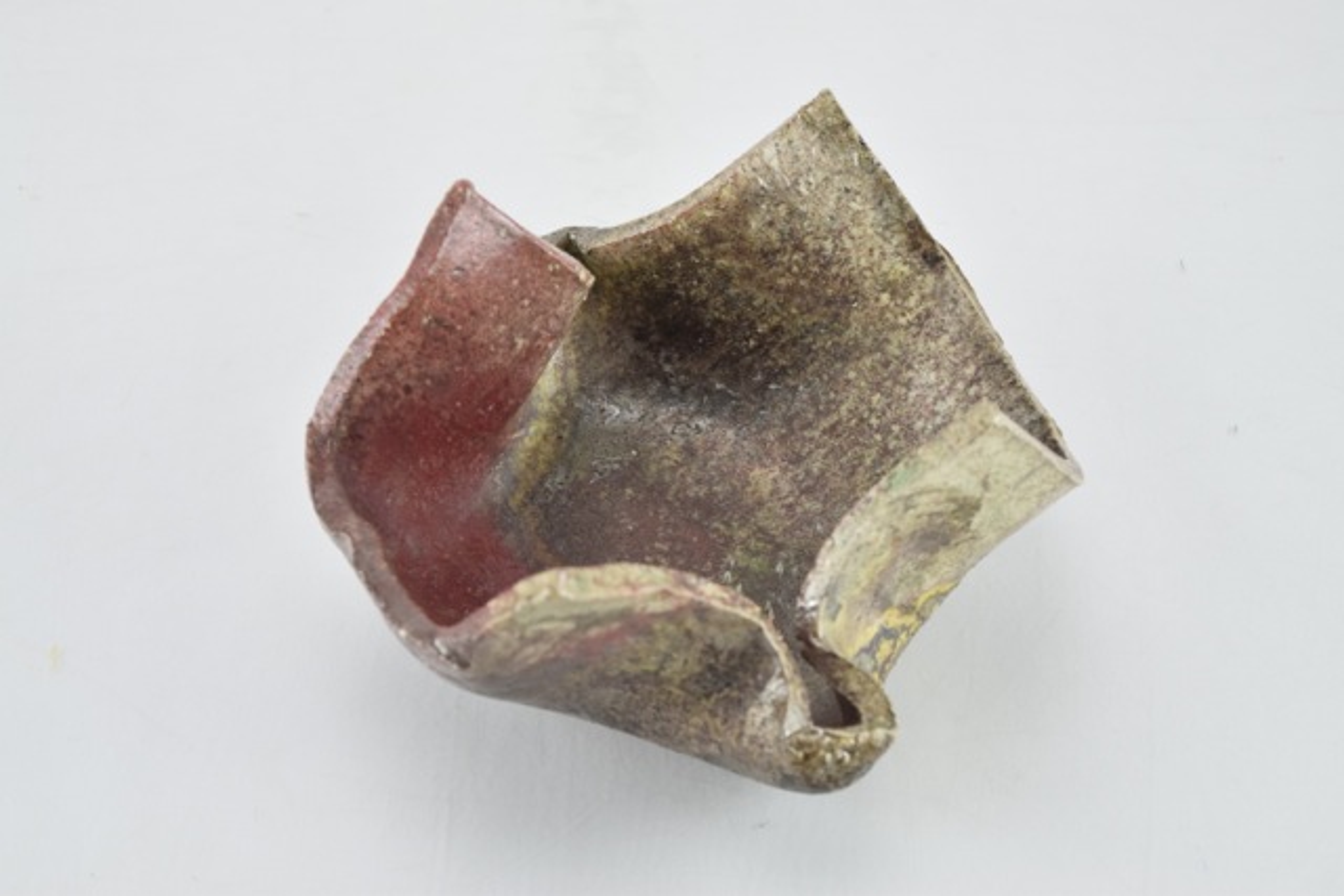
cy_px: 448
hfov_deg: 24.6
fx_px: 3080
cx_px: 672
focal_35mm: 82
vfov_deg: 16.6
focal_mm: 55
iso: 800
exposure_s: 1/125
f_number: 5.6
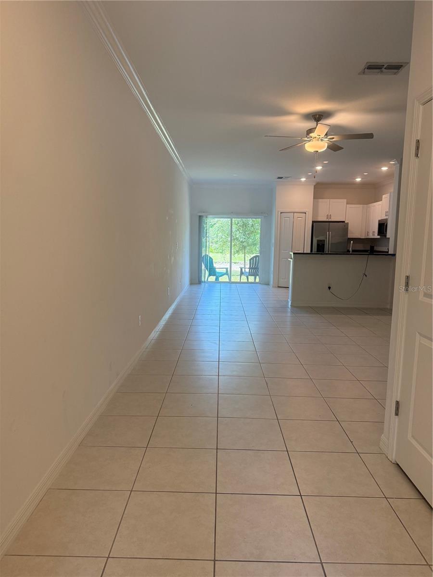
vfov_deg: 71.6
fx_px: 400
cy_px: 288
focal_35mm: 24
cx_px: 216
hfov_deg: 56.8
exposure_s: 1/180
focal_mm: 6.76
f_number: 1.78
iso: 200
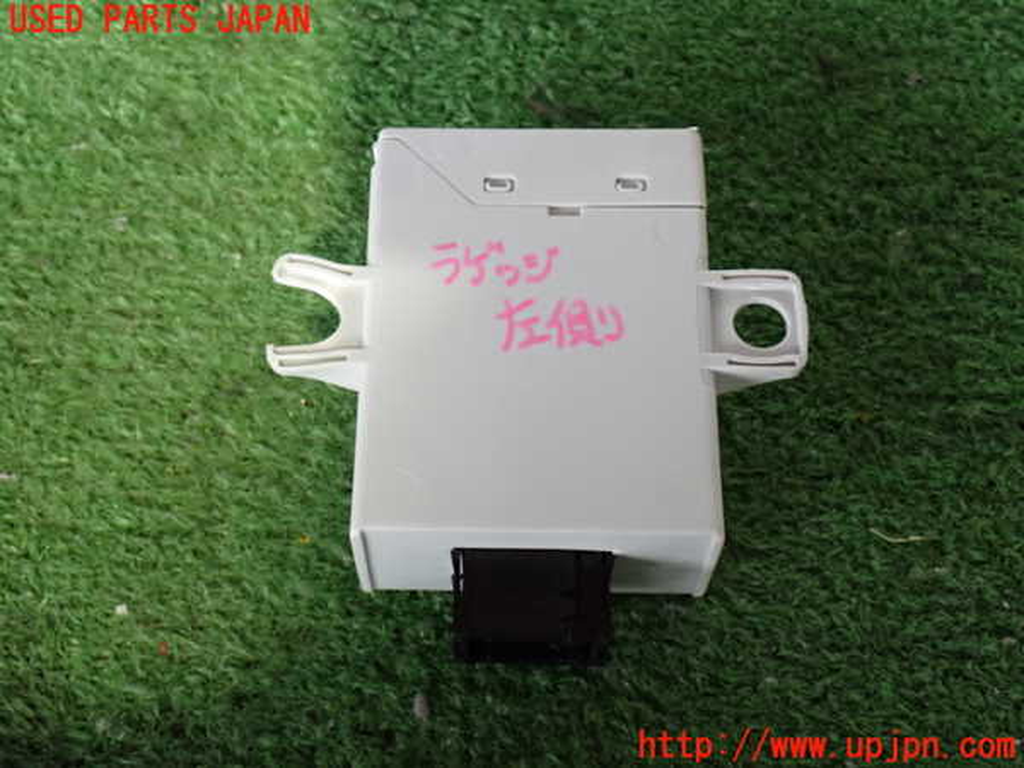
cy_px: 384
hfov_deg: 38.2
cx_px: 512
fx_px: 1479
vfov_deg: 29.1
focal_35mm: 50
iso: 800
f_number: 3.2
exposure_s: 1/30
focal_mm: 9.01
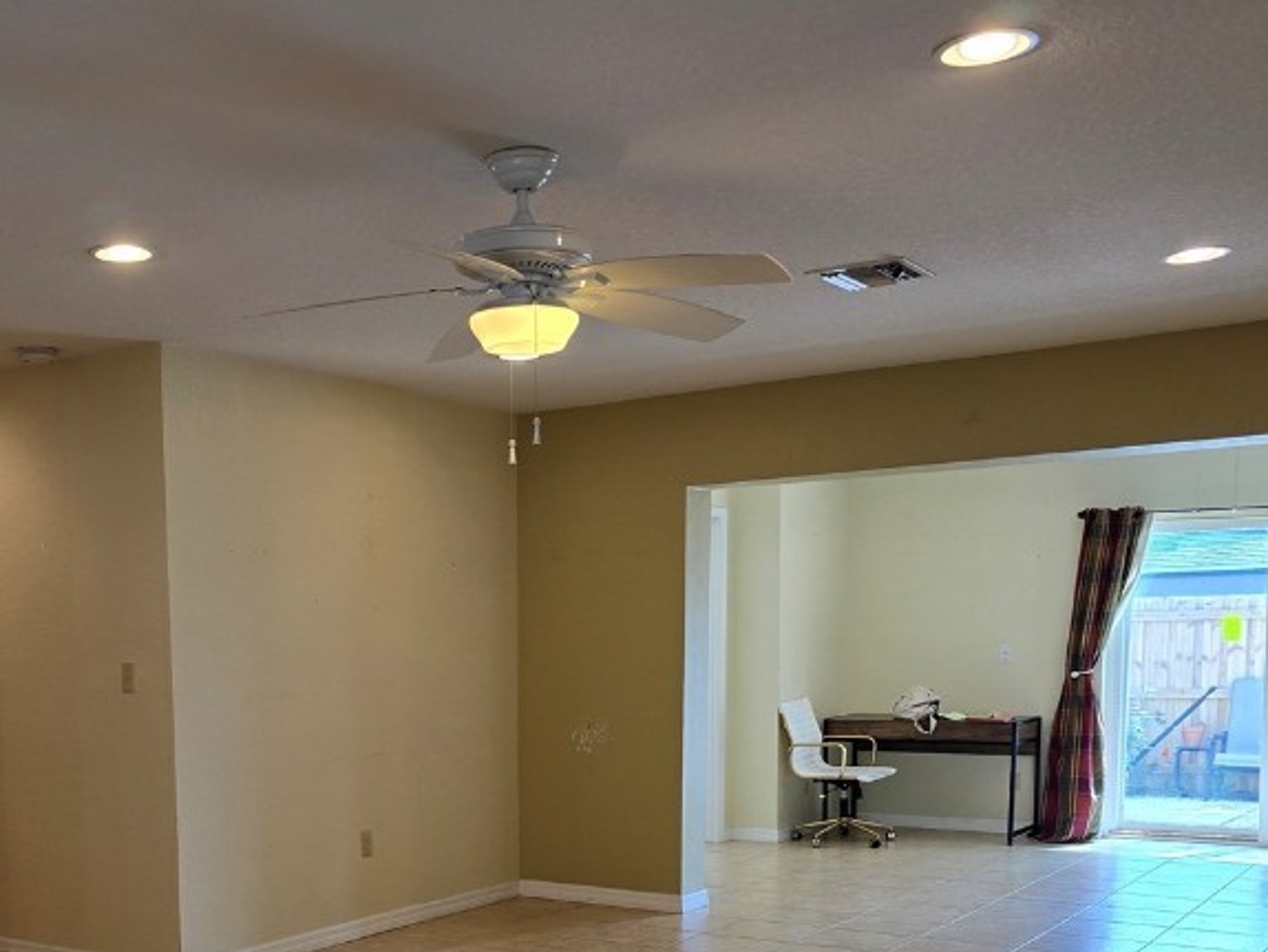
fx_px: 1502
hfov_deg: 45.1
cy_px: 808
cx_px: 424
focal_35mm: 41
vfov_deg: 33.7
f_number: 1.7
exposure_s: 1/120
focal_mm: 6.3
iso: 50
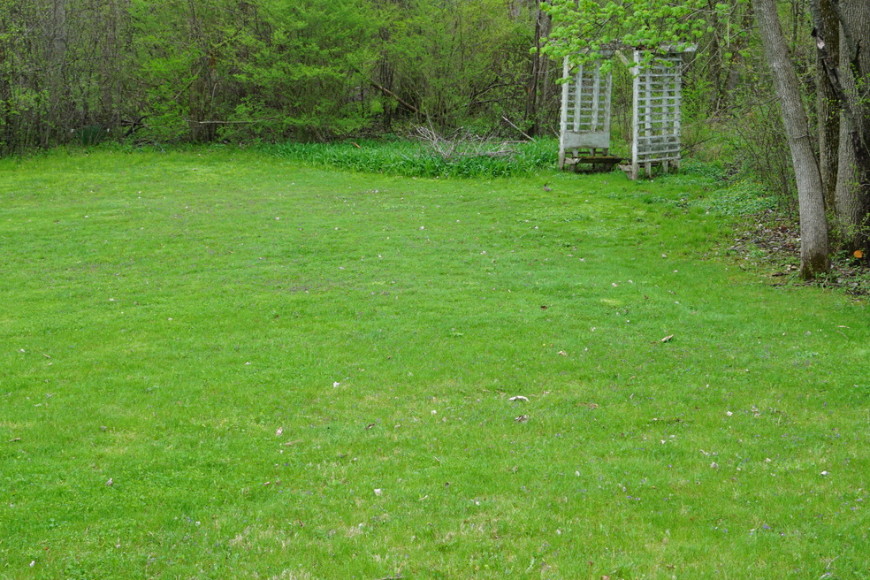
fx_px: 1373
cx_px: 437
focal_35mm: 57
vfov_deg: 23.8
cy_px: 271
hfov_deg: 35.2
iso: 100
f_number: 5.6
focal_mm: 23
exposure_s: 1/60
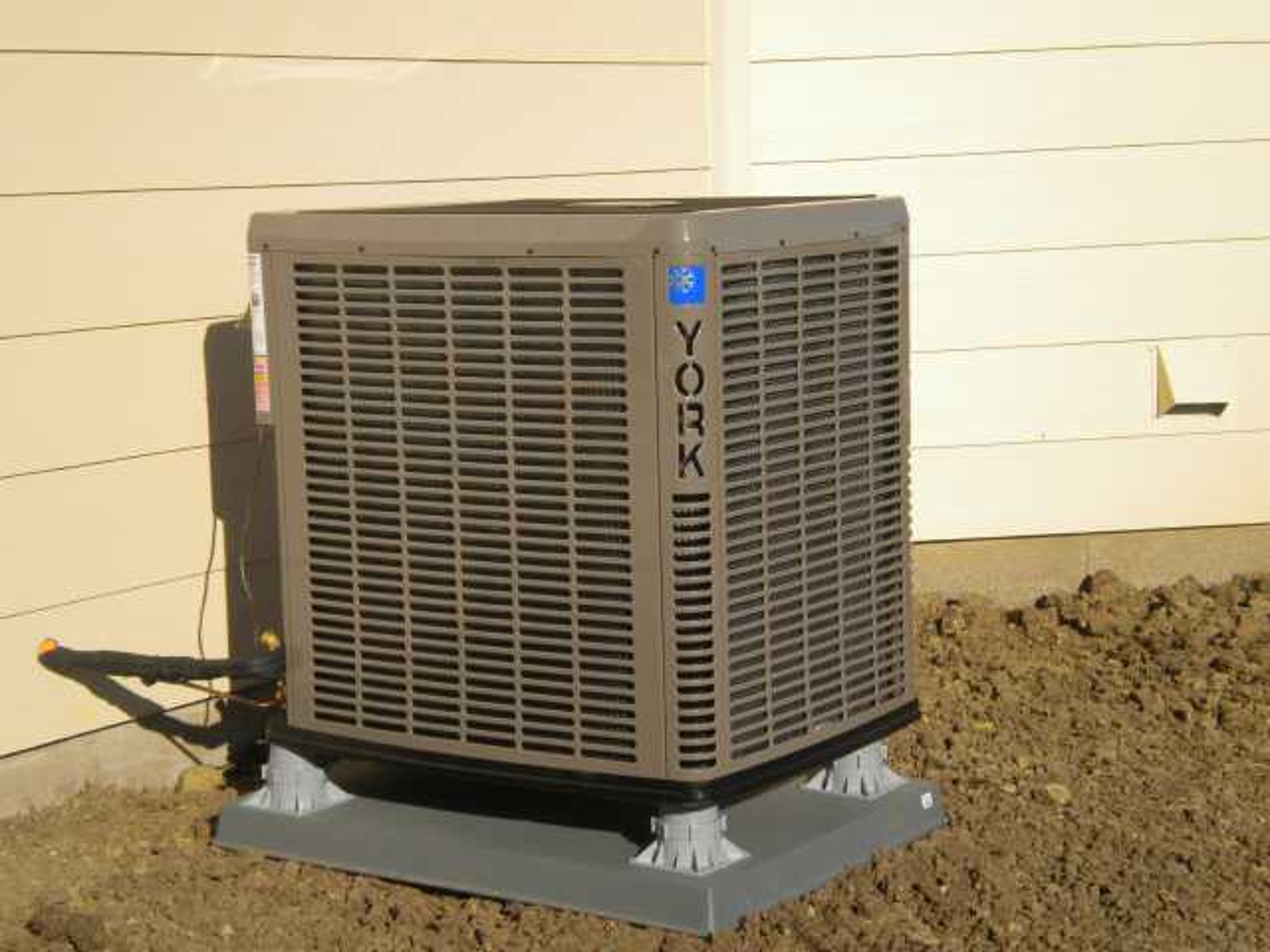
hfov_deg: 28.6
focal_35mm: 68
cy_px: 476
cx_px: 635
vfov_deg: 21.6
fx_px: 2495
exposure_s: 1/585
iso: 80
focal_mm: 12.3
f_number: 6.5
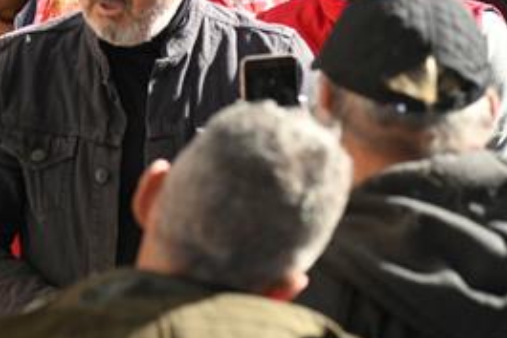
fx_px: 4593
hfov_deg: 6.3
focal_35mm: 326
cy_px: 10
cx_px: 124
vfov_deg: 4.2
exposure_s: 1/500
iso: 200
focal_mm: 120
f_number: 4
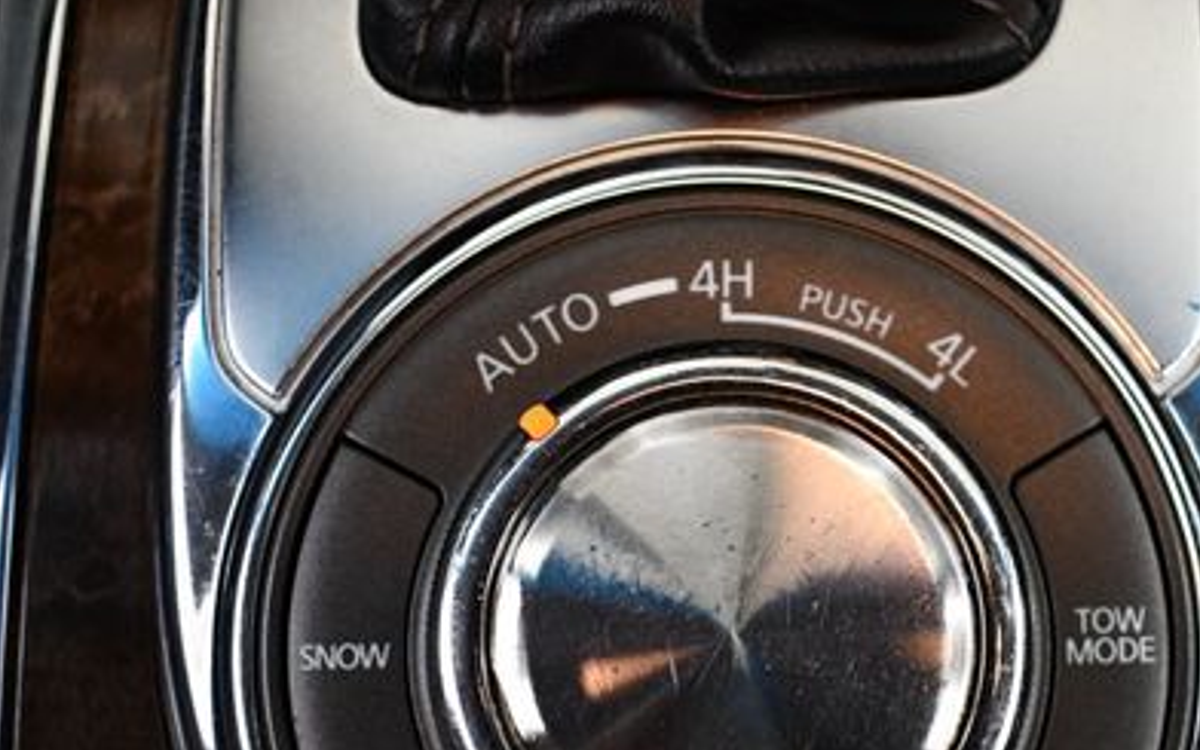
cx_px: 762
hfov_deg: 33.8
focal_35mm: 60
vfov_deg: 21.3
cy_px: 628
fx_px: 1962
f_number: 3.5
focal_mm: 18
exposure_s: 1/125
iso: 2200
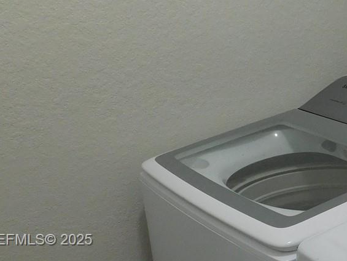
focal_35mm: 68
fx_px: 682
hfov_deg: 26.1
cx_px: 392
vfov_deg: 21.1
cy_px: 241
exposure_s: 1/30
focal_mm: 4.1
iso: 180
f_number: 3
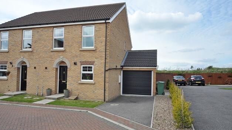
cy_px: 73
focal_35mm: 25
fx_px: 151
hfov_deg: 75.1
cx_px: 115
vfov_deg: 46.6
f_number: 4.8
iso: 800
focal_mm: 15
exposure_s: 1/4000
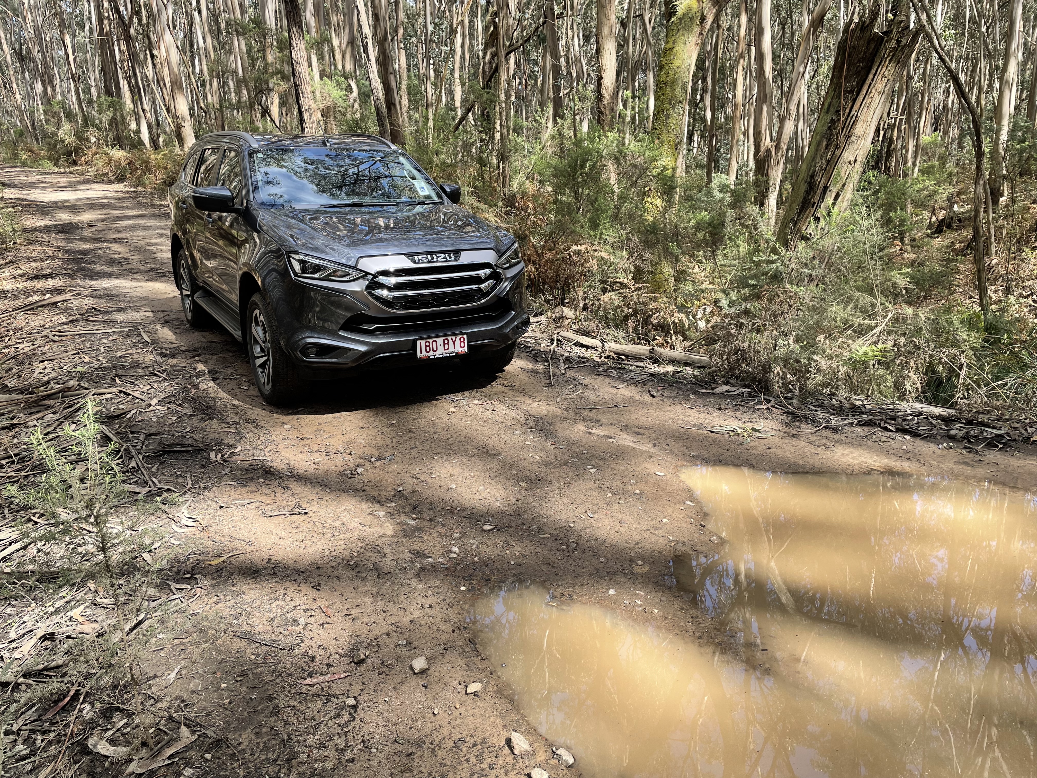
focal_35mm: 26
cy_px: 389
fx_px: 779
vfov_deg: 53.1
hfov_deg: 67.3
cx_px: 518
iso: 32
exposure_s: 1/456
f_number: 1.6
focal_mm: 4.2
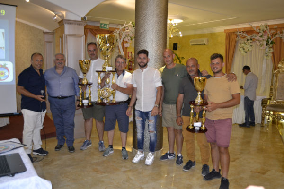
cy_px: 94
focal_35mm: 28
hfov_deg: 64.6
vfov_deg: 45.7
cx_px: 142
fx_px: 225
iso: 720
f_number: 3.5
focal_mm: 19
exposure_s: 1/60
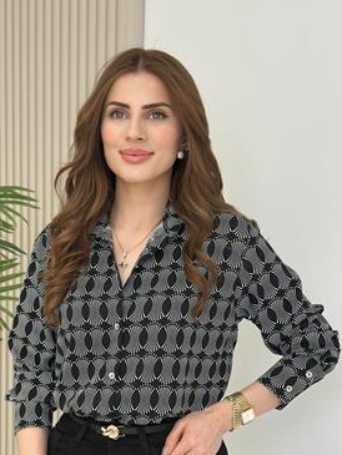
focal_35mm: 70
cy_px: 323
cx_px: 144
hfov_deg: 21.0
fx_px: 922
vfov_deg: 27.5
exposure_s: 1/208
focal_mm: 6.86
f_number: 1.78
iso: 80
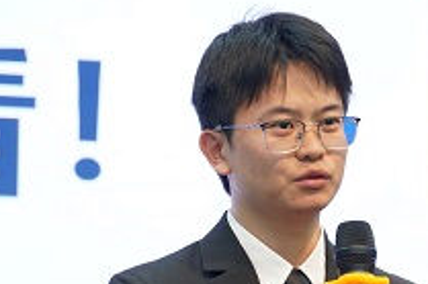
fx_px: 5536
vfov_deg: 2.9
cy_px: 261
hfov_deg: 4.4
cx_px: 299
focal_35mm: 466
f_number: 5.6
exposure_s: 1/25
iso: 320
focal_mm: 130
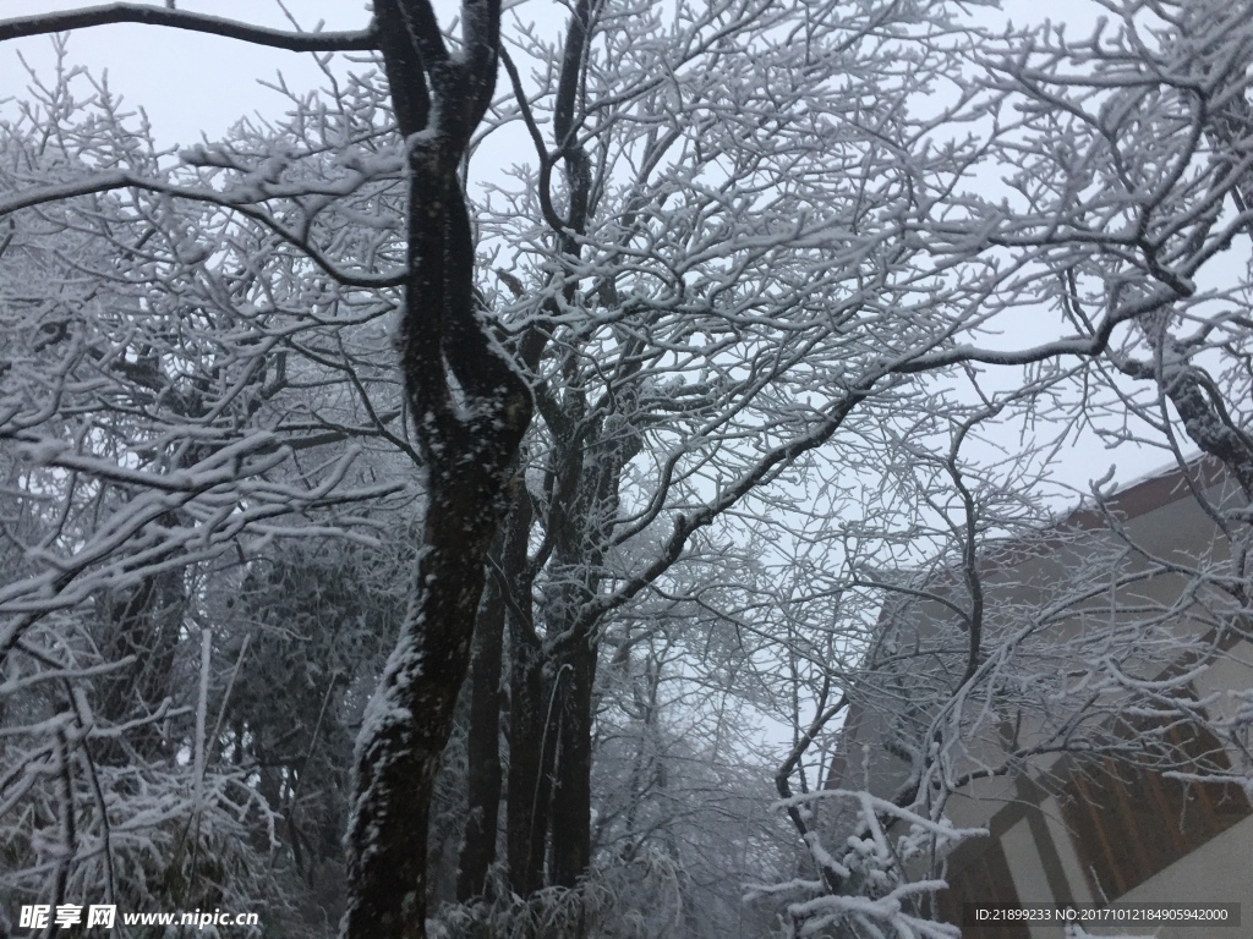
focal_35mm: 29
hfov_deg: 61.7
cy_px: 470
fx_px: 1050
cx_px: 626
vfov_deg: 48.2
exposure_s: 1/33
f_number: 2.2
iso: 64
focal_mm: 4.15
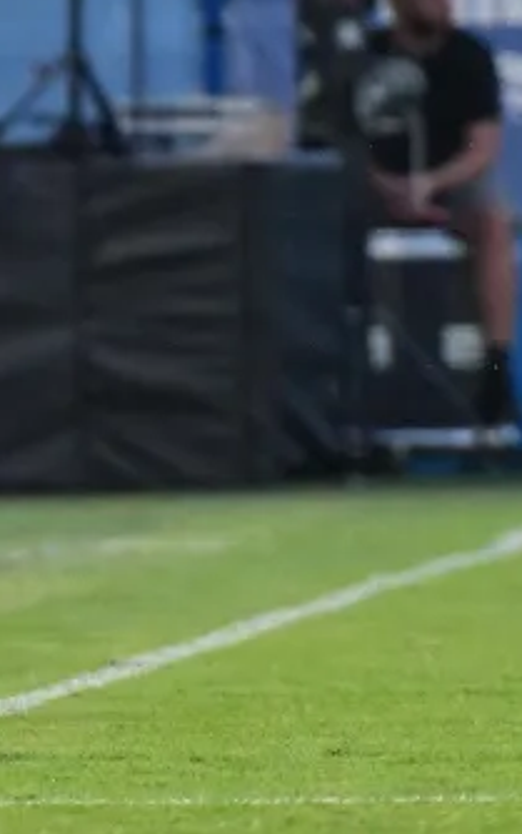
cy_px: 213
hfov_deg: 1.7
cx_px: 147
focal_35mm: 789
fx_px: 17944
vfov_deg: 2.7
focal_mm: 340
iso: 4000
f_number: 5
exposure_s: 1/640
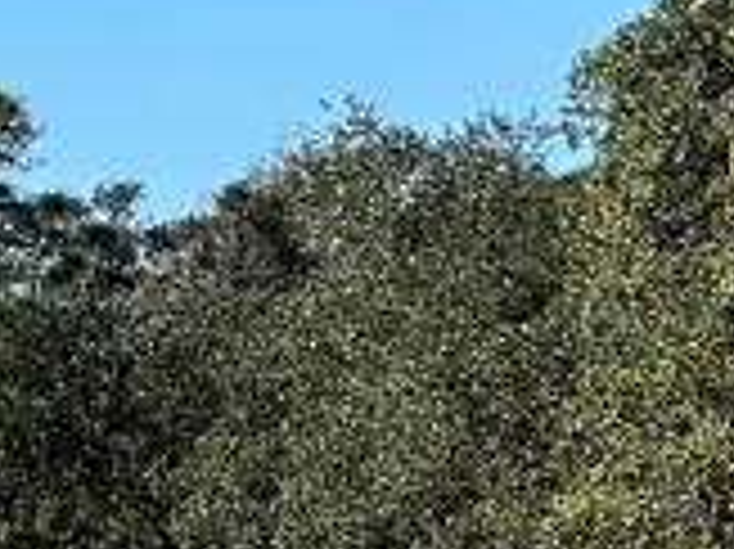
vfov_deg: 3.1
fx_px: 10255
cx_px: 788
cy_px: 657
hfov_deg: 4.1
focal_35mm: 484
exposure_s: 1/803
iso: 32
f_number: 2.8
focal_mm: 9
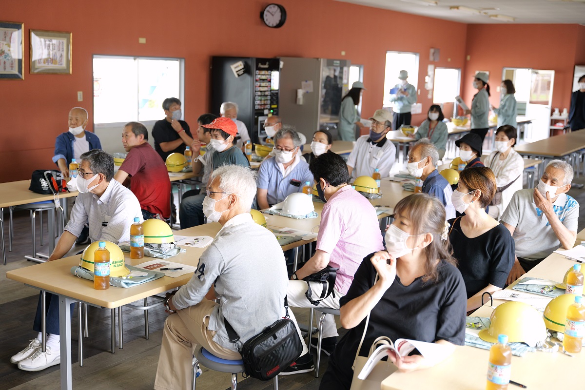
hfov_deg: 44.5
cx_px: 292
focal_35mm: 44
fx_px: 715
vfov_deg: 30.5
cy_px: 195
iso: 1600
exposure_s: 1/160
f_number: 2.8
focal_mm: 44
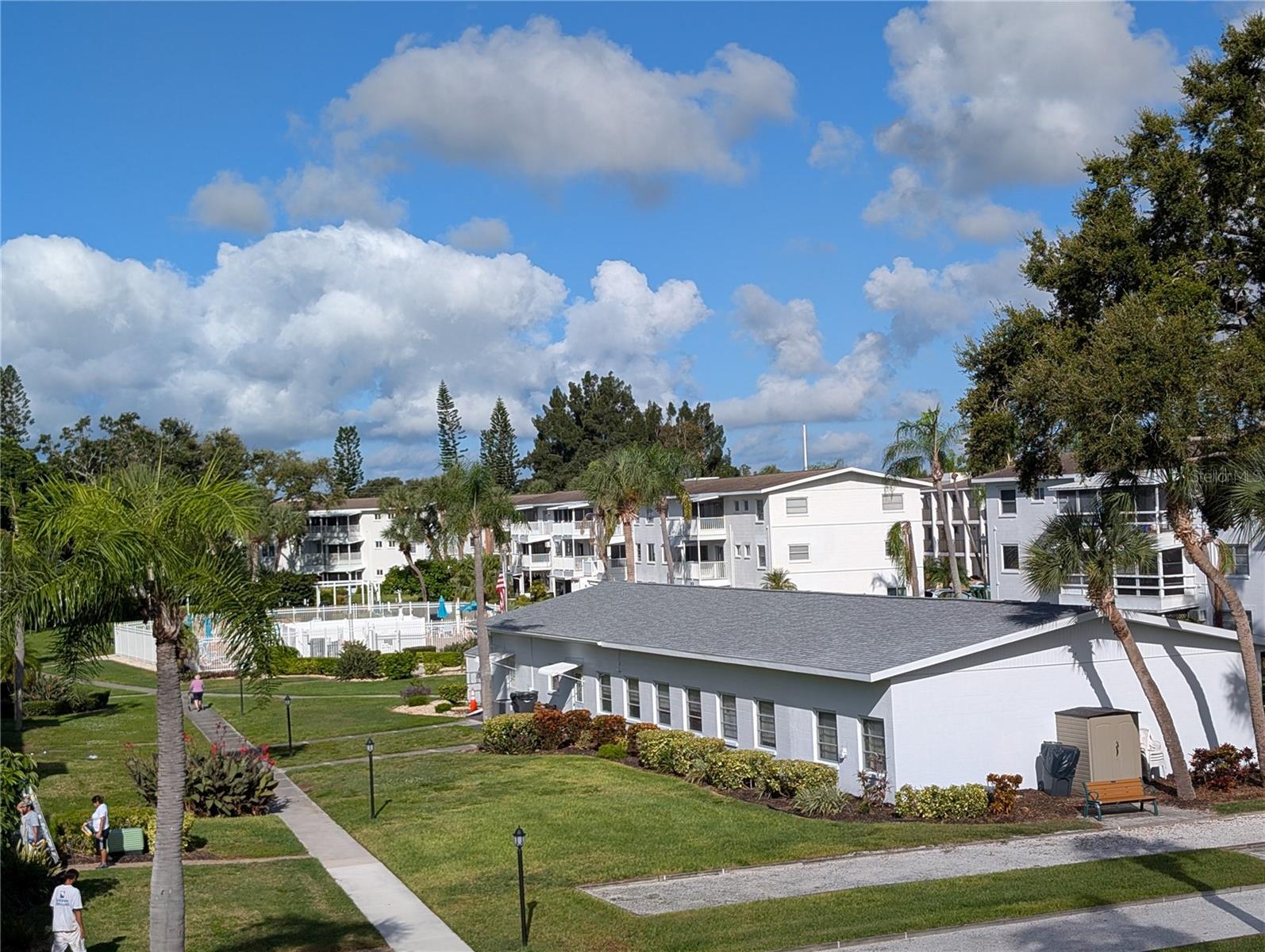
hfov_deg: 38.9
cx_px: 632
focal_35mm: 49
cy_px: 476
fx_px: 1793
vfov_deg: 29.7
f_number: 1.68
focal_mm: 6.9
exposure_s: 1/2933
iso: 23
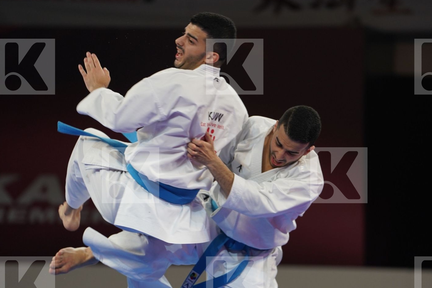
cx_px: 235
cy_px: 175
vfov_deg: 5.4
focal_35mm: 256
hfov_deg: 8.0
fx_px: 3072
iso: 800
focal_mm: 200
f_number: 2.8
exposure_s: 1/500
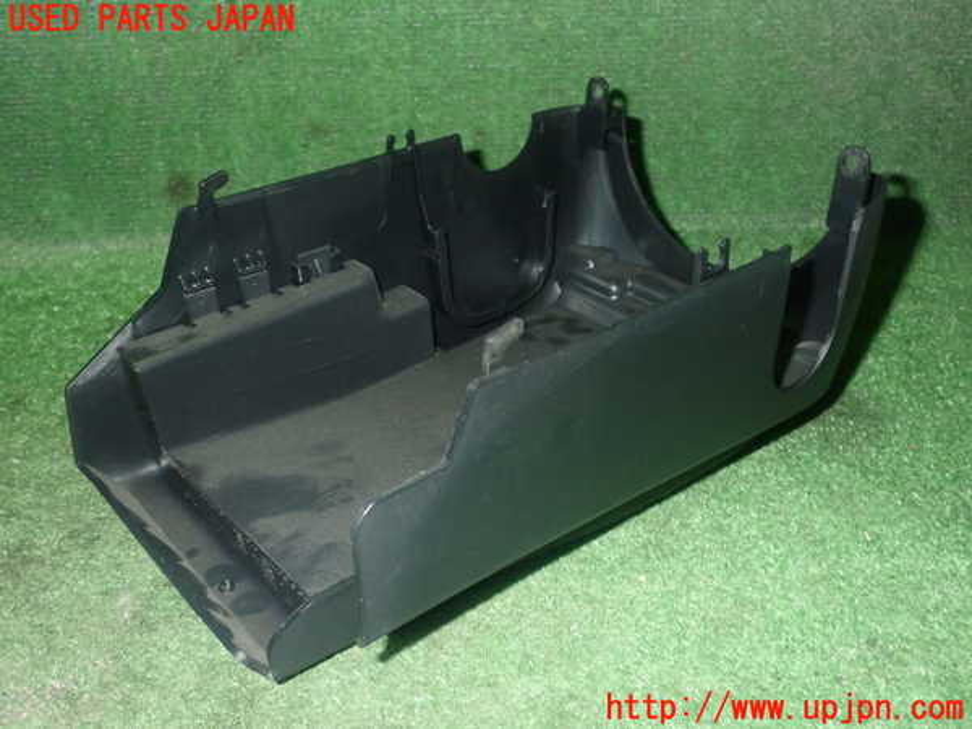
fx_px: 1011
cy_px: 364
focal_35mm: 36
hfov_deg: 51.4
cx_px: 486
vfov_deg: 39.7
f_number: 7.1
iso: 800
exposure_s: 1/40
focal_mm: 6.37
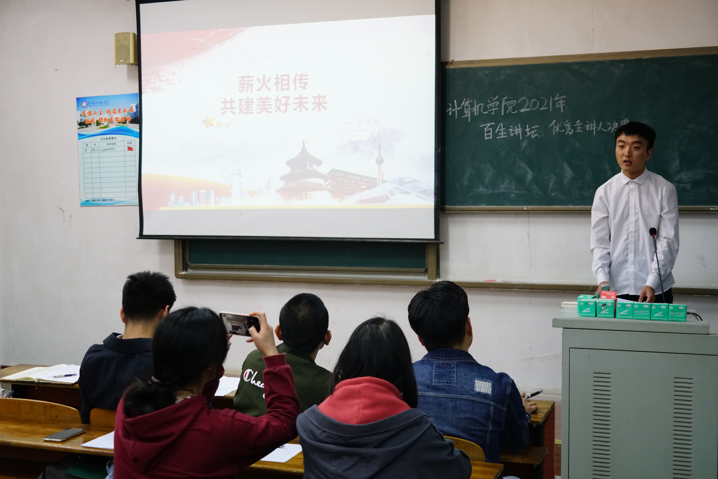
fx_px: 898
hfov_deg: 43.6
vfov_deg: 29.9
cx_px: 359
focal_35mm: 45
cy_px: 240
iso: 6400
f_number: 4.5
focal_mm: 45
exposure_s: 1/200
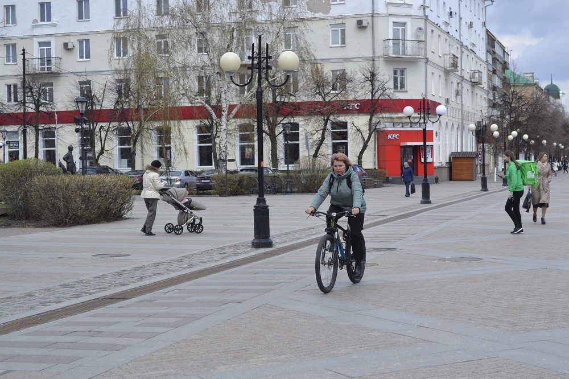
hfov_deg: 33.4
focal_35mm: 60
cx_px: 284
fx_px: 948
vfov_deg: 22.6
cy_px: 190
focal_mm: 40
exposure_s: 1/200
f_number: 7.1
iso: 100
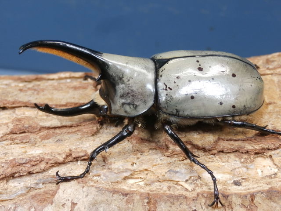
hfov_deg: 29.0
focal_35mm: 67
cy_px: 106
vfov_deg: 21.9
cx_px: 140
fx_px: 544
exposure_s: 1/60
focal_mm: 11.86
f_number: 4.3
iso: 200
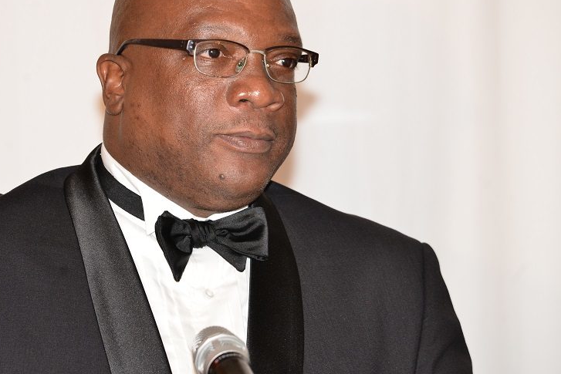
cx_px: 223
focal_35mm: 352
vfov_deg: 3.9
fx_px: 5486
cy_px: 144
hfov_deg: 5.9
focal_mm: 250
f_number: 7.1
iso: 1600
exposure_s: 1/80
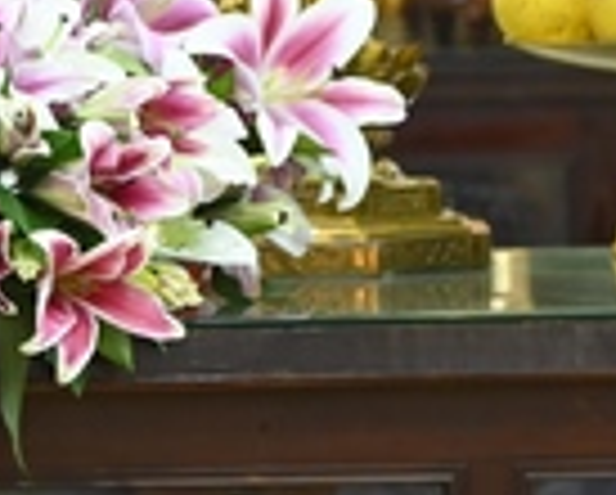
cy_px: 68
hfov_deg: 4.1
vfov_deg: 3.3
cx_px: -373
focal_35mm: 466
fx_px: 8508
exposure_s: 1/40
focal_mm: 105
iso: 2000
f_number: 4
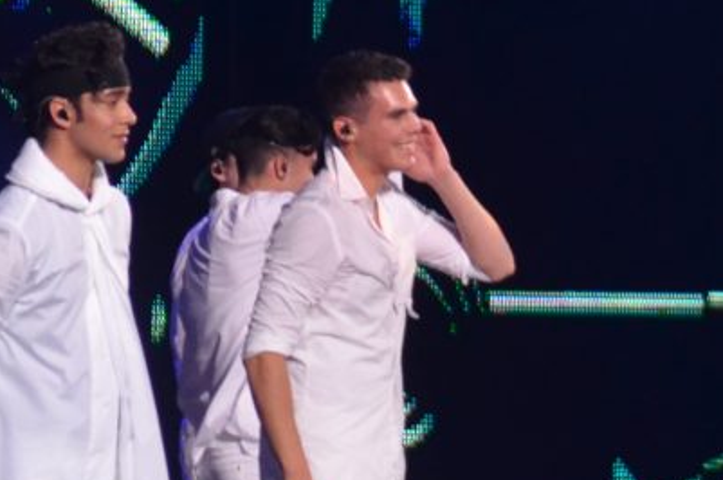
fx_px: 12592
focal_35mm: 628
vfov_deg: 2.2
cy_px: 54
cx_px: 1091
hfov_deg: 3.3
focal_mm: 82
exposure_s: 1/125
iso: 800
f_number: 4.2
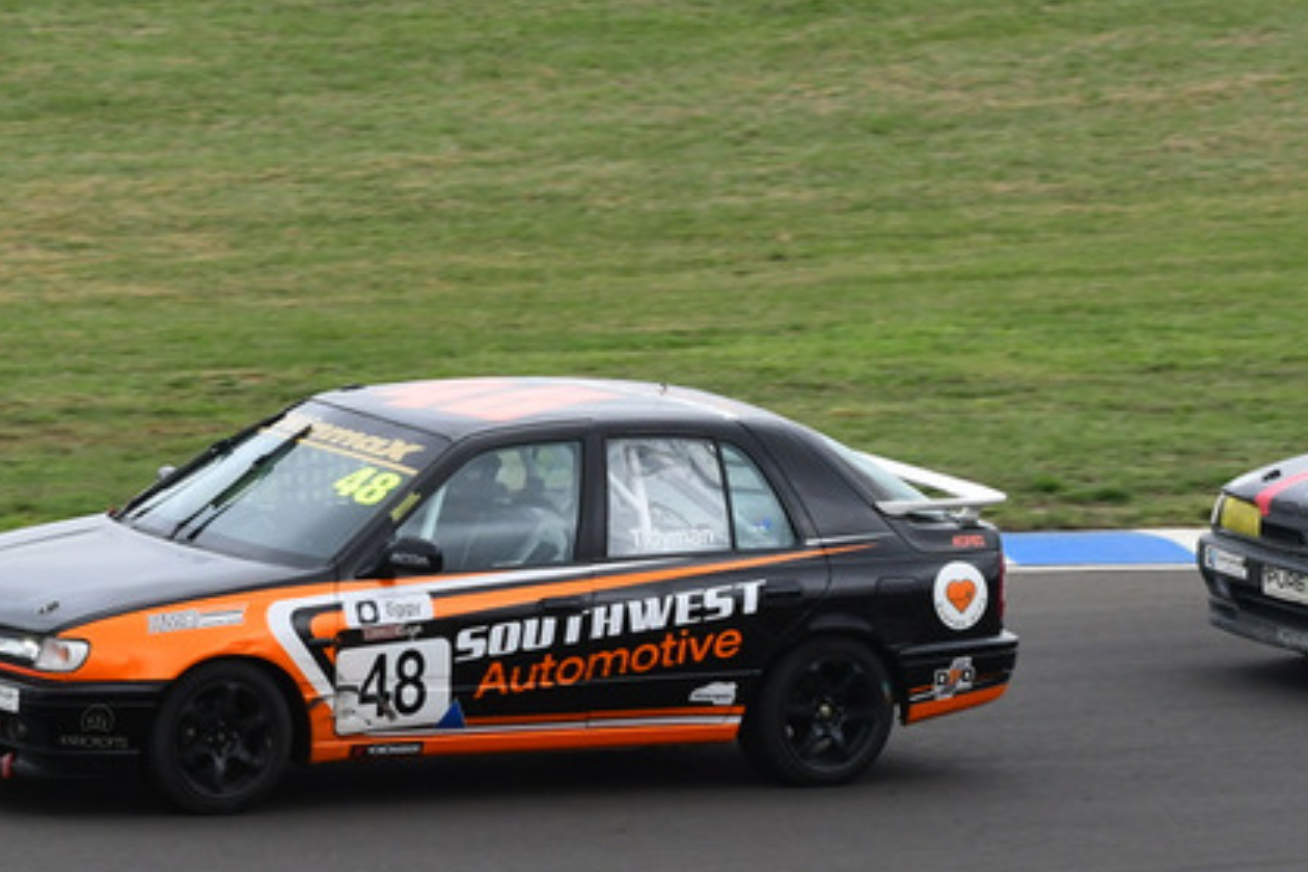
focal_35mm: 629
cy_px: 480
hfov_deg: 3.3
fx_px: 22852
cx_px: 352
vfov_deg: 2.2
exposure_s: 1/640
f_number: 11
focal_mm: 220
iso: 800
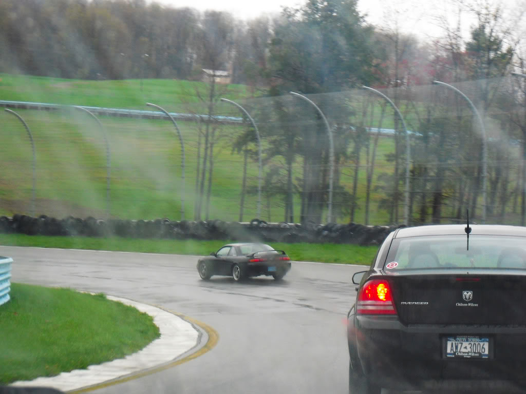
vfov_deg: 13.8
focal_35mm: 107
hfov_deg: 18.4
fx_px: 1626
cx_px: 263
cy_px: 197
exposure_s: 1/125
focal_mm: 18.9
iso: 200
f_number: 5.6
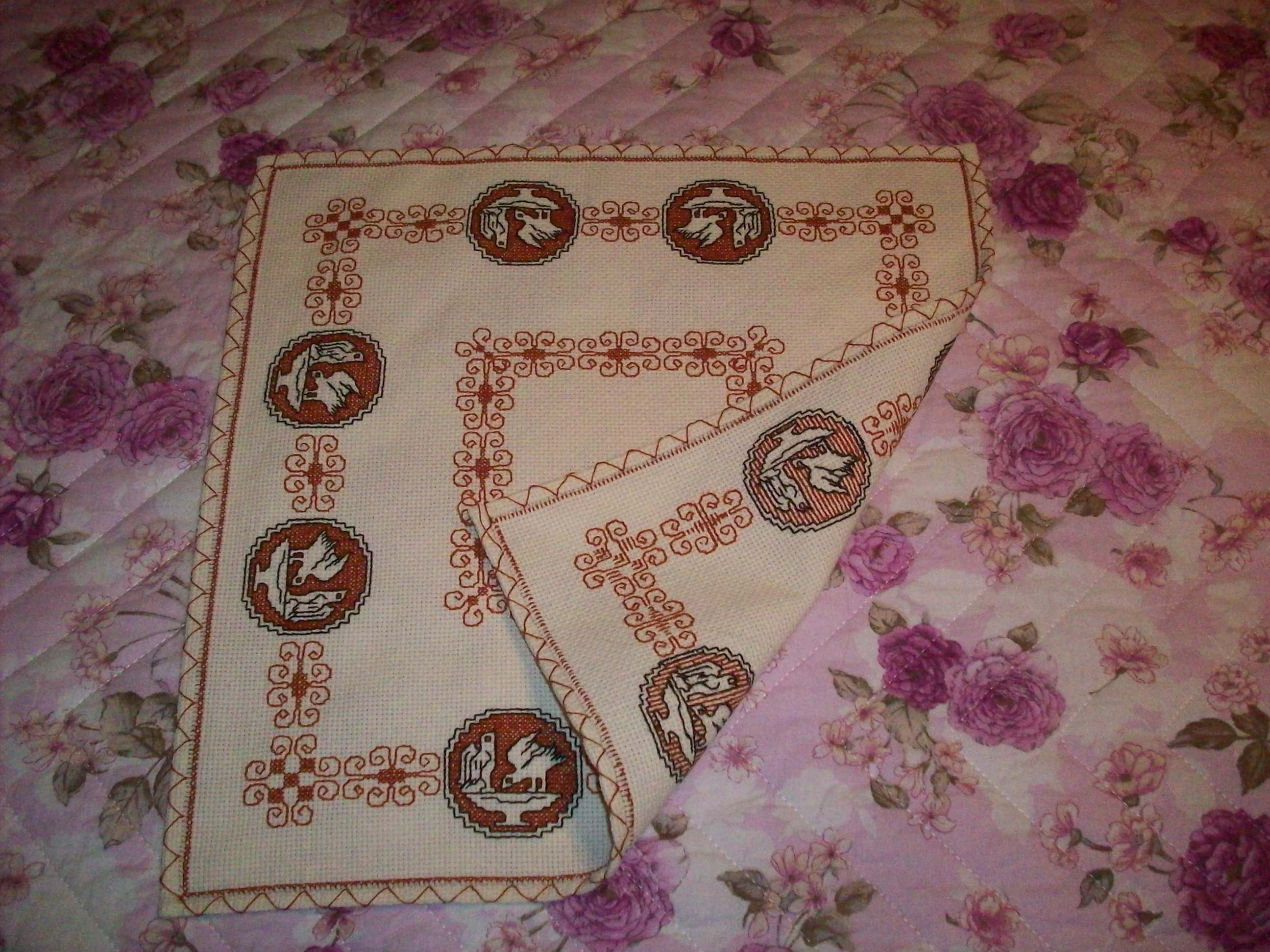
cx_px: 635
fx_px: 1357
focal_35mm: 37
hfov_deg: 50.1
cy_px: 476
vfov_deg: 38.7
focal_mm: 6.2
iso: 400
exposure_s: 1/128
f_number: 2.8
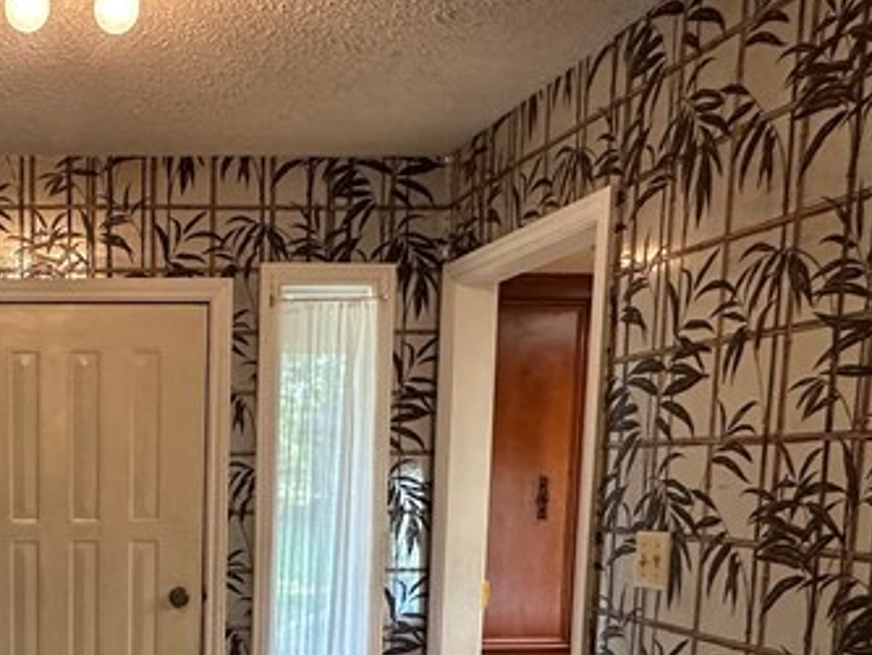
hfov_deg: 39.7
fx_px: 1084
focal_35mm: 43
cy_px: 613
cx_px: 42
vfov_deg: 31.7
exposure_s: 1/60
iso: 250
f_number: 2.2
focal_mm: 2.22
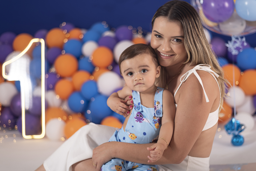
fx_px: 356
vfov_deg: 27.0
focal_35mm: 50
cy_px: 86
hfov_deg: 39.6
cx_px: 128
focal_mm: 50
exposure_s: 1/200
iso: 125
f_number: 2
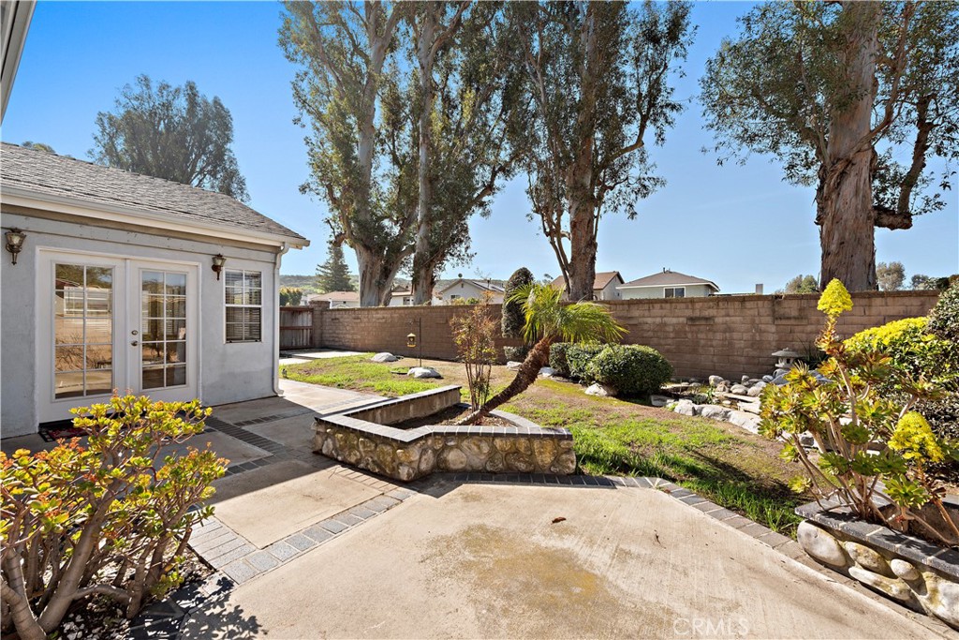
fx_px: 373
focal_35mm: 14
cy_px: 320
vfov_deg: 81.2
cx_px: 480
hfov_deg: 104.2
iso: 160
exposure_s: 1/100
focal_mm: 14
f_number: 7.1
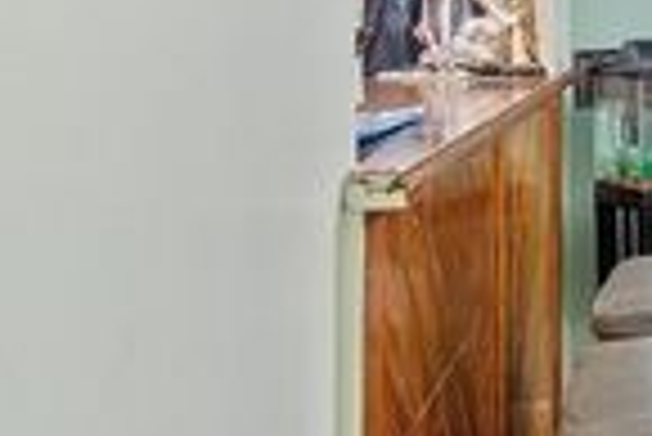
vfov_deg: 21.5
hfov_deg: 23.7
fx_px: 1124
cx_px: 1043
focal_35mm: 62
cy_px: 47
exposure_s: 4
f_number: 8
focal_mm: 12
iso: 400
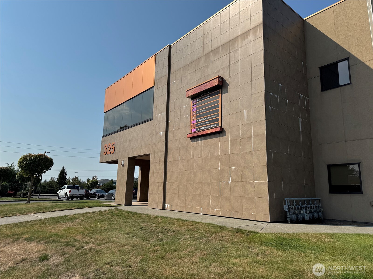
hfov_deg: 71.6
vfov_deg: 56.8
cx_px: 186
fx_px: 259
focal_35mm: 24
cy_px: 140
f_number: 1.78
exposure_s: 1/7937
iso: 80
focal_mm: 6.76
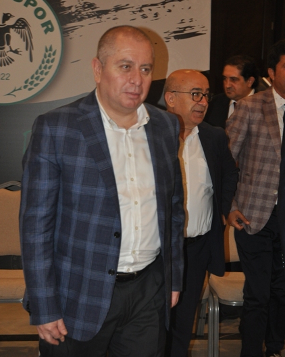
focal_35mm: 75
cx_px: 142
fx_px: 791
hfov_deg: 20.4
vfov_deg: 25.4
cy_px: 176
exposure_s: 1/60
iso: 800
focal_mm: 44
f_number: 4.2
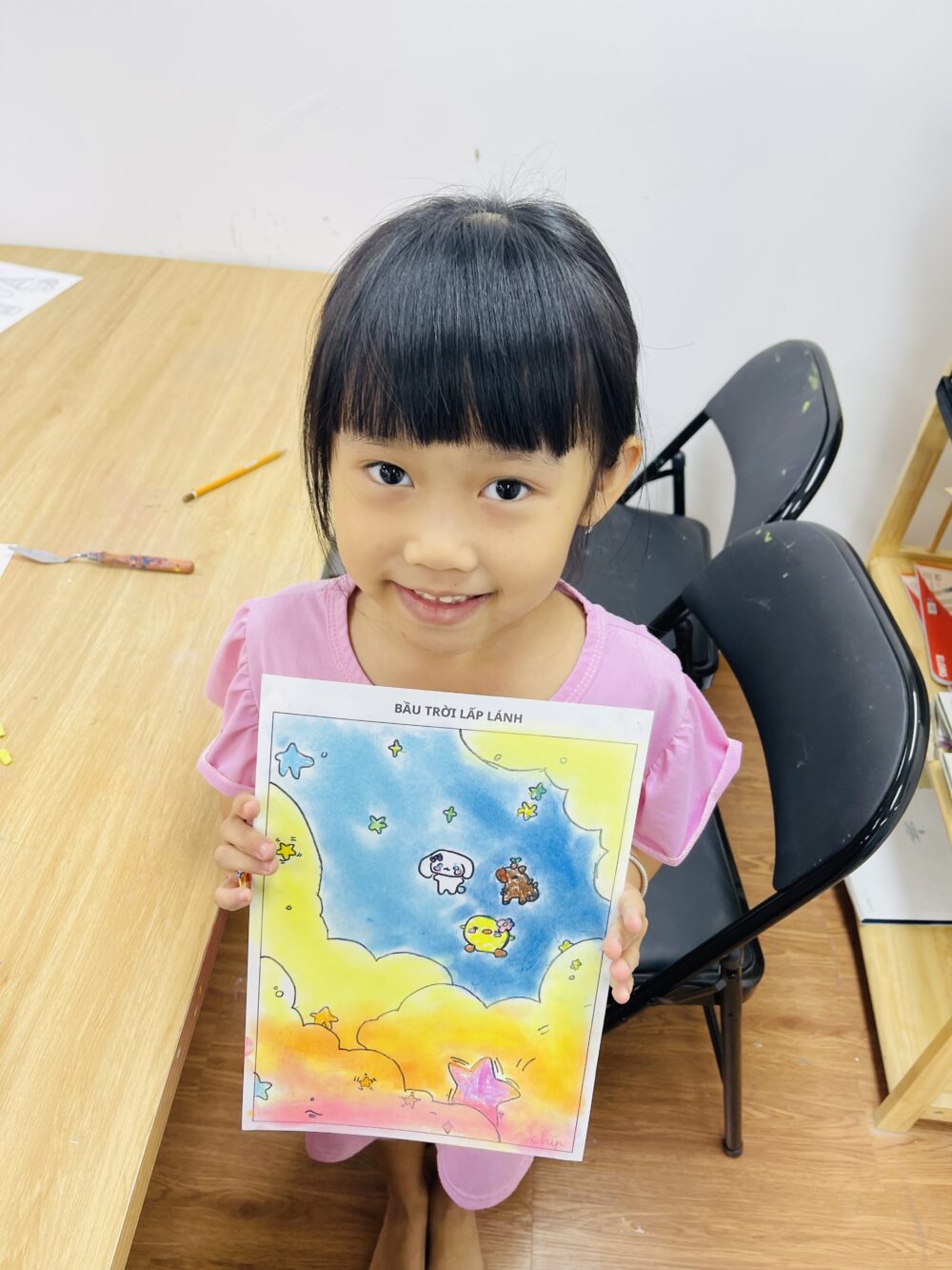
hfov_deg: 54.9
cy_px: 635
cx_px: 476
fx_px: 917
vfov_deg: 69.4
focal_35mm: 25
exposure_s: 1/100
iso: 40
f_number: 1.6
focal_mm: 5.1
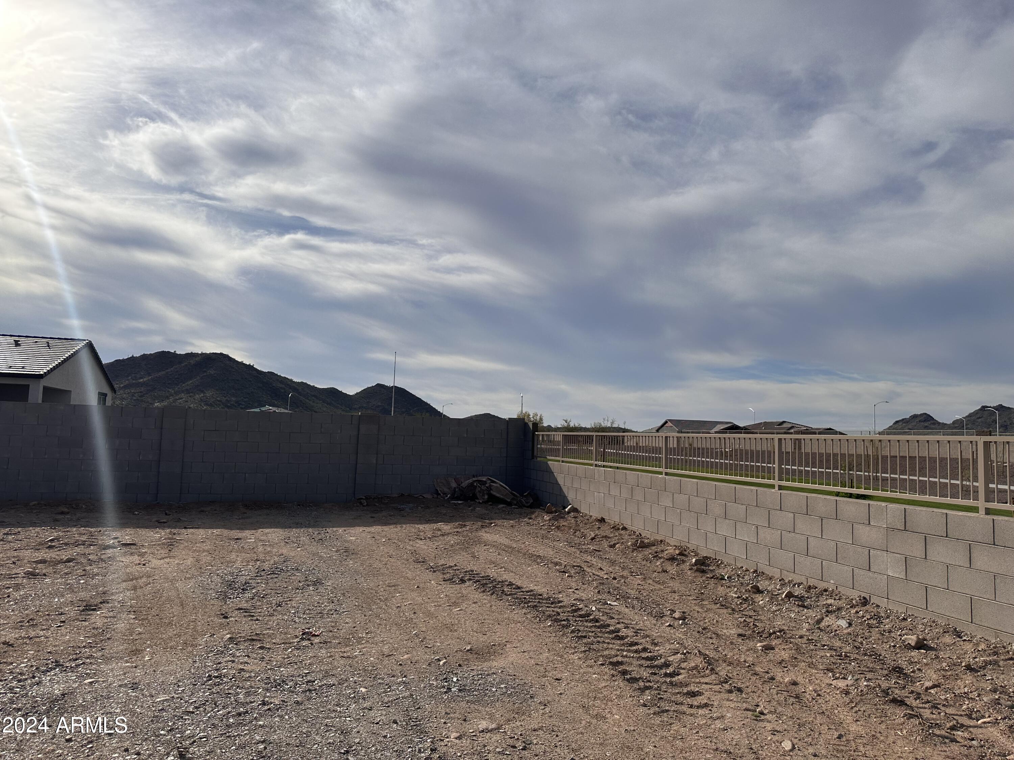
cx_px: 507
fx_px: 703
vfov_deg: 56.8
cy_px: 380
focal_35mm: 24
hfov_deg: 71.6
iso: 80
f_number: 1.78
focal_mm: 6.86
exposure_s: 1/10753
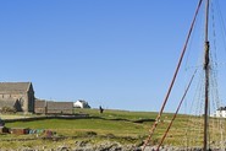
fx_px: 997
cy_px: 112
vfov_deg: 8.6
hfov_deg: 12.9
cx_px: 98
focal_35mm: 159
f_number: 11
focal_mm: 70
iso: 200
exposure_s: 1/500
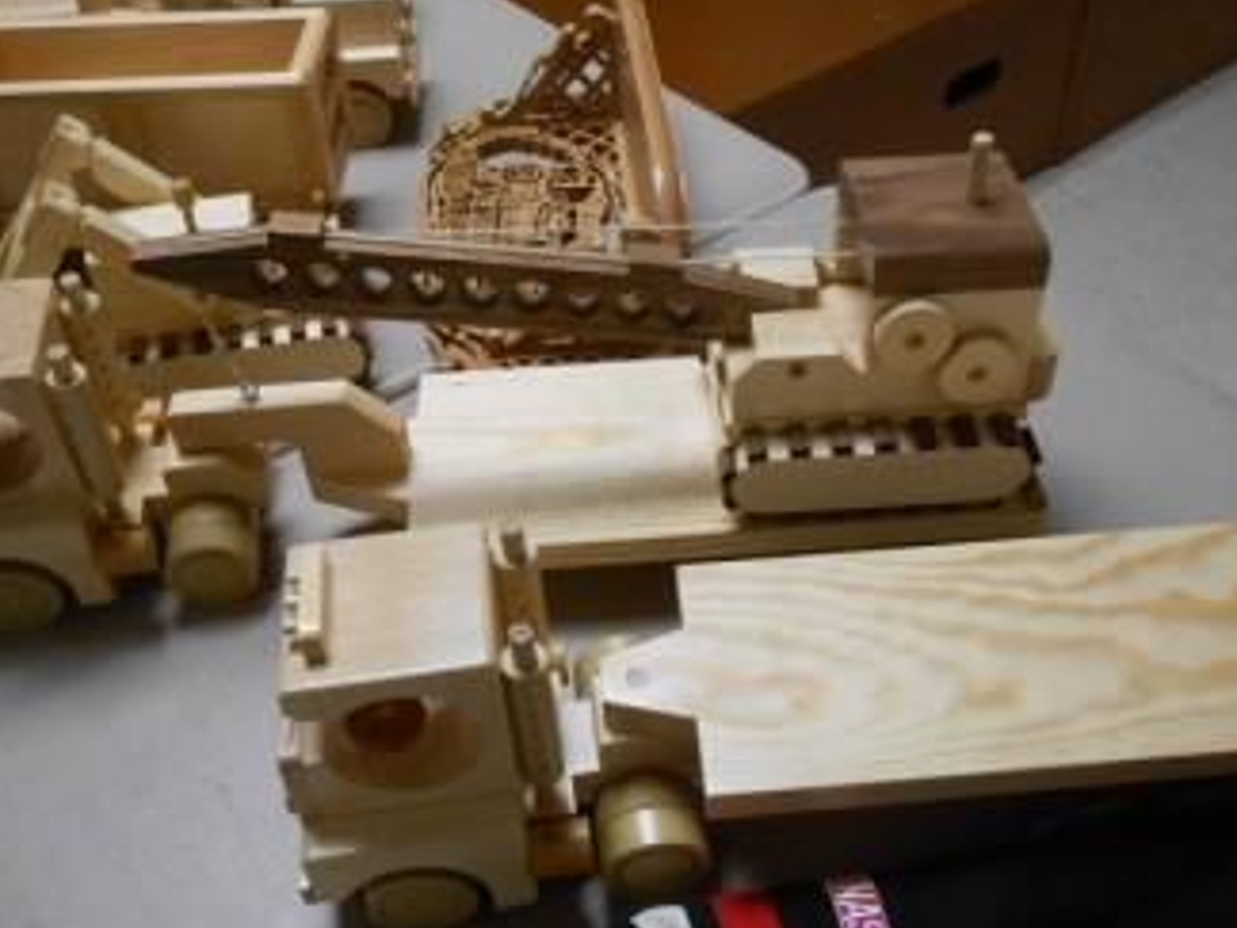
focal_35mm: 36
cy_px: 508
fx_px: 1286
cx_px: 660
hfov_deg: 51.3
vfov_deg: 39.6
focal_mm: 4.6
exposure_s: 1/25
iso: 400
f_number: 3.5
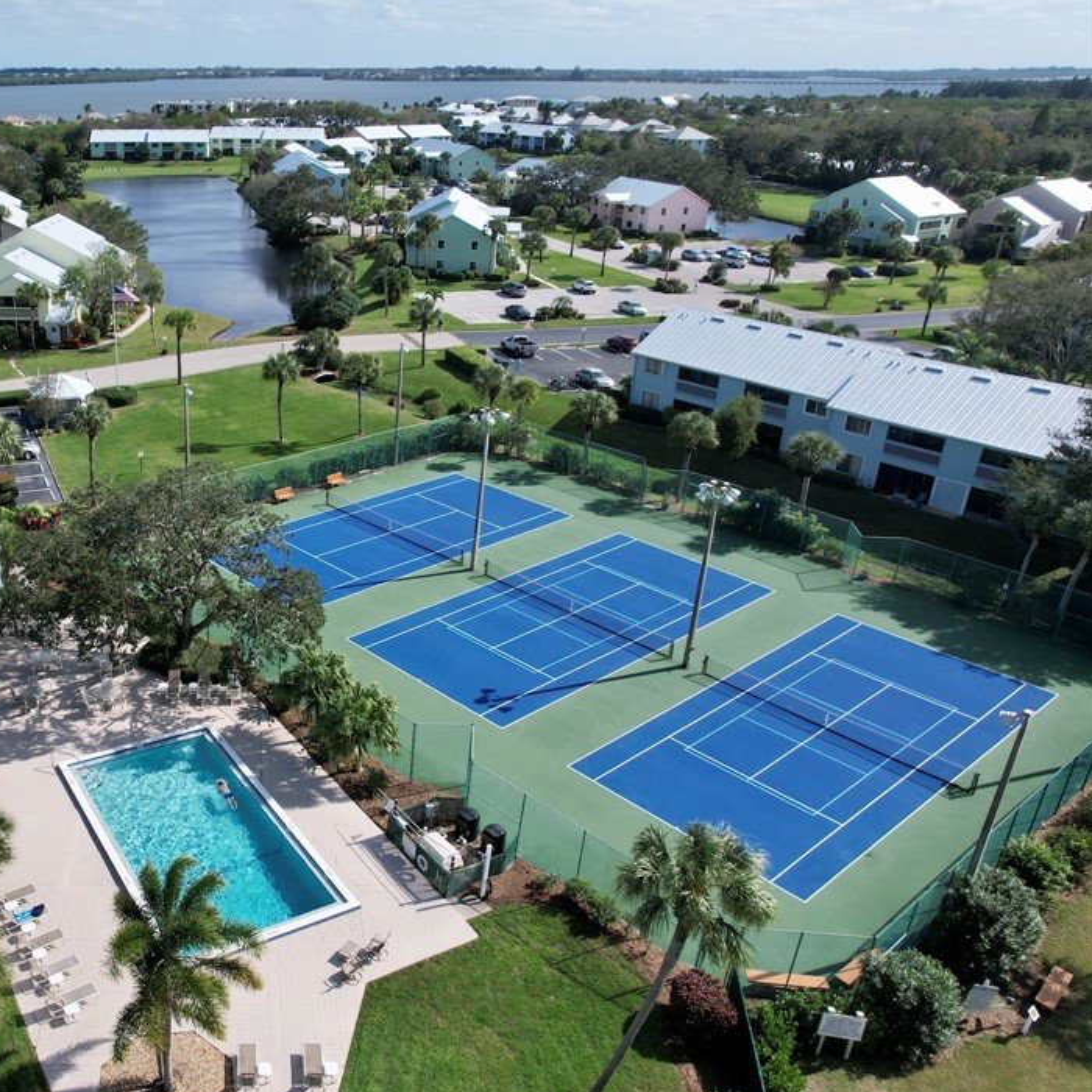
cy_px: 552
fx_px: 1035
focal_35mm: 29
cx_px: 248
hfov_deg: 52.7
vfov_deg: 55.6
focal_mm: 8.38
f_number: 2.8
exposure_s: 1/2500
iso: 140
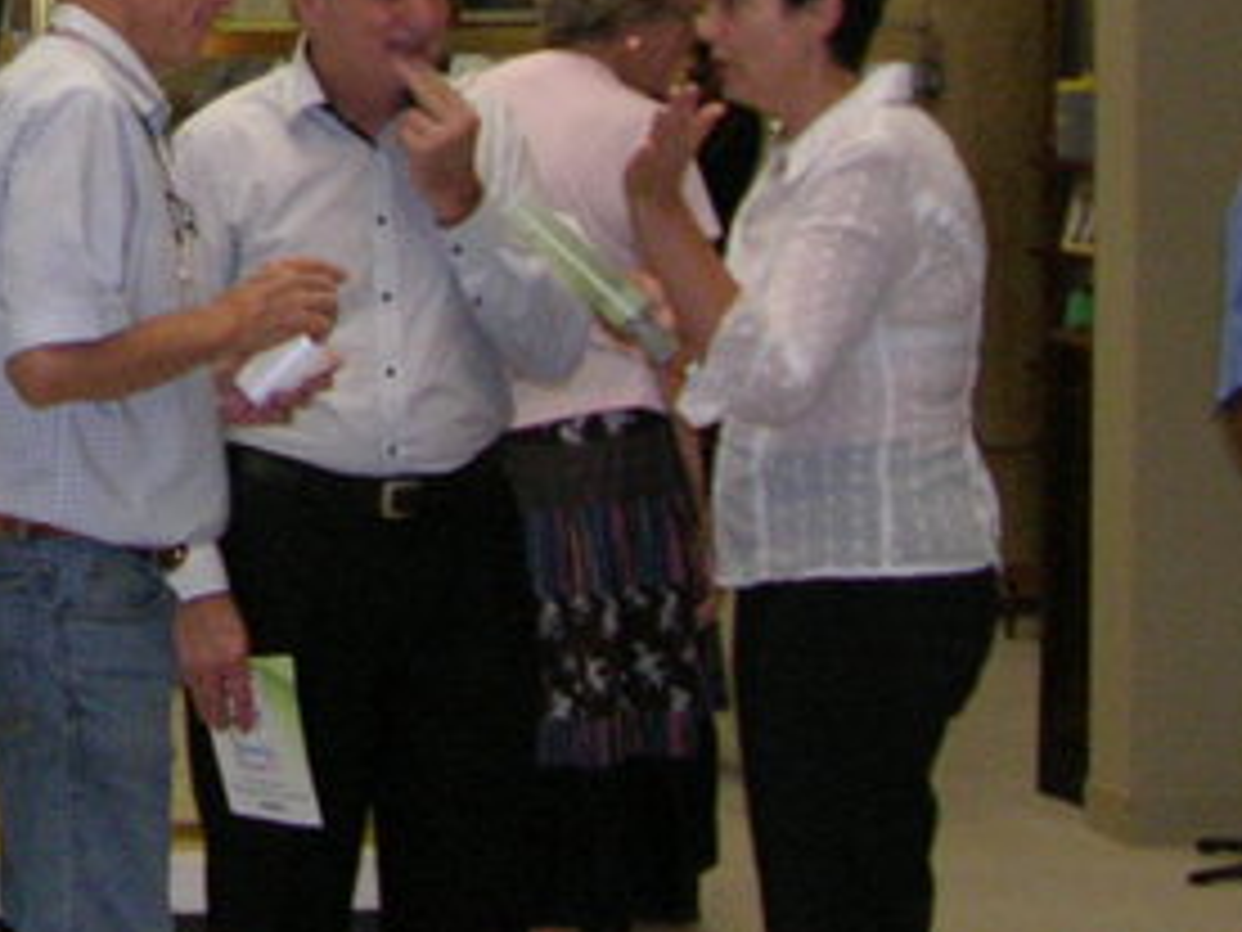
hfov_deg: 14.5
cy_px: -338
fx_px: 4557
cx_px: -580
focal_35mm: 127
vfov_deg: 11.3
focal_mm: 8.9
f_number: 2.8
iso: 200
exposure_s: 1/60.1
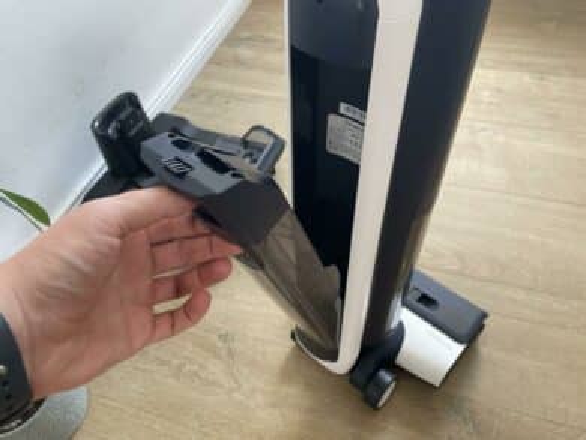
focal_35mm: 26
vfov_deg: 53.1
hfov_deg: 67.3
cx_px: 293
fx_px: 440
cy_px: 220
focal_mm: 4.2
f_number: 1.6
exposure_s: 1/121
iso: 100
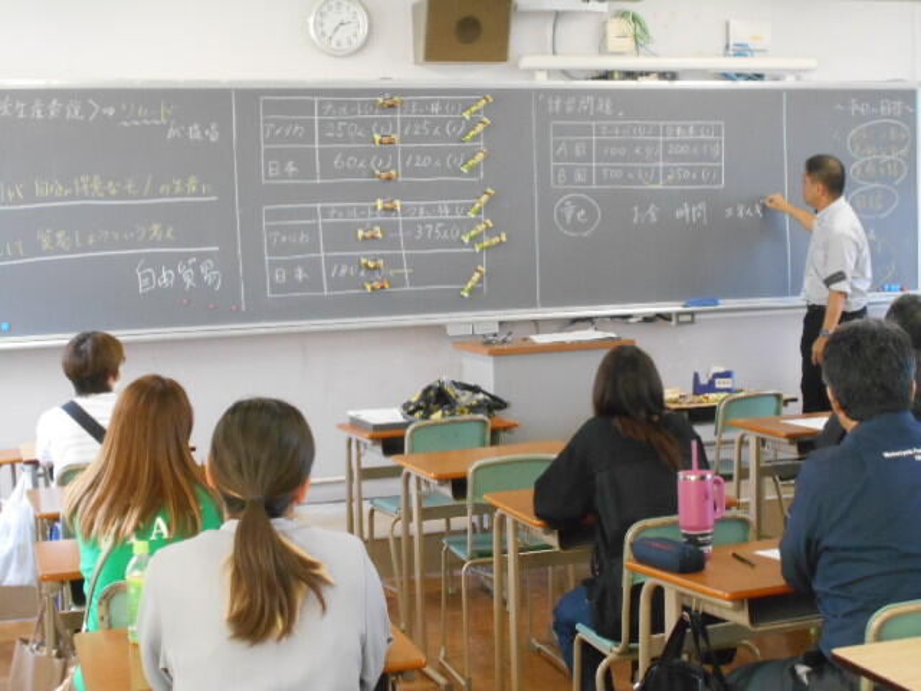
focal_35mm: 58
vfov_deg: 25.2
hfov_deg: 33.2
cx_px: 460
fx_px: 1543
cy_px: 346
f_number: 4.9
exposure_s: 1/50
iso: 800
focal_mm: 10
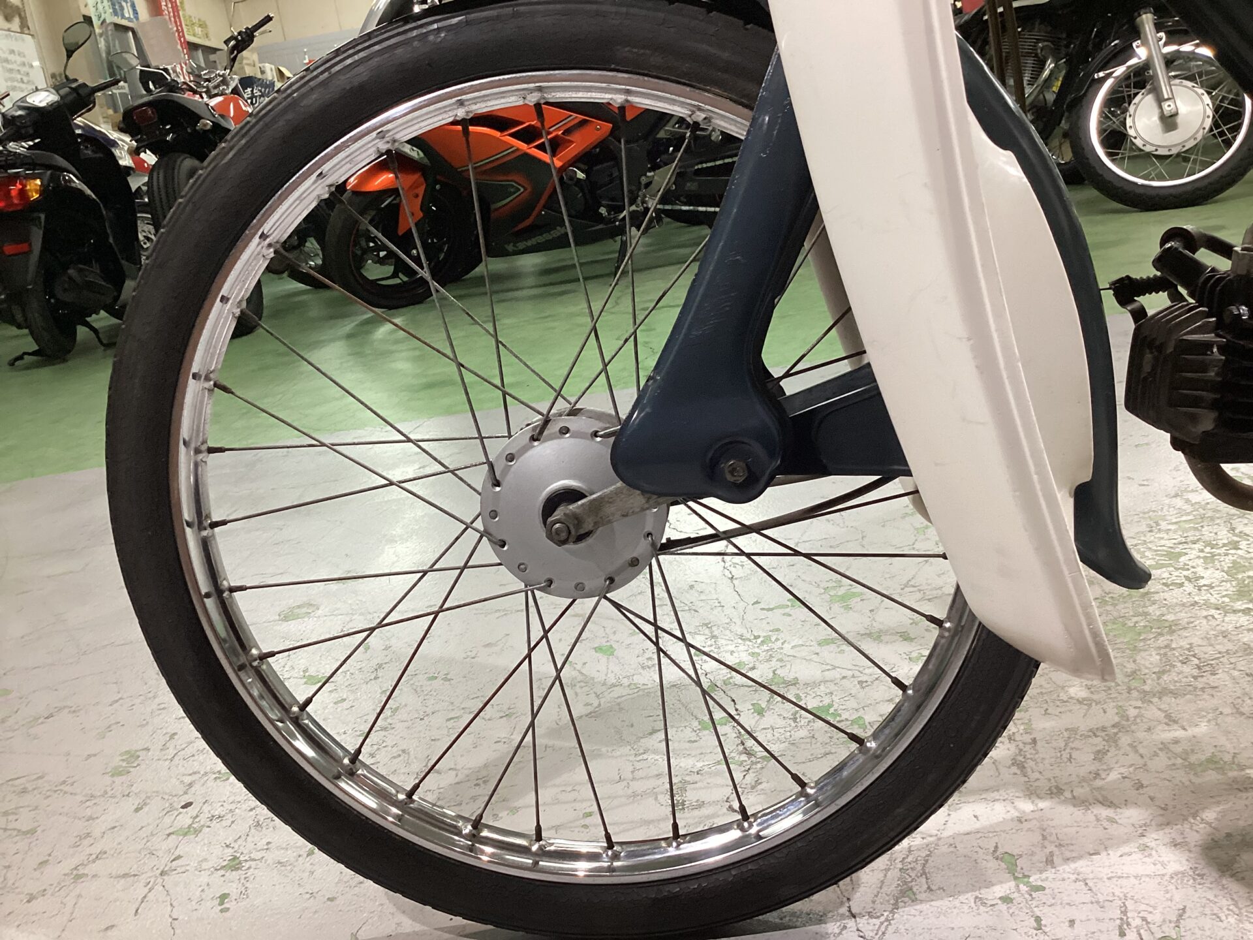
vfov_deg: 45.4
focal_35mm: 31
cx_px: 626
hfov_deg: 58.4
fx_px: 1122
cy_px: 470
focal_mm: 3.3
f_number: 2.4
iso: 160
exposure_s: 1/60
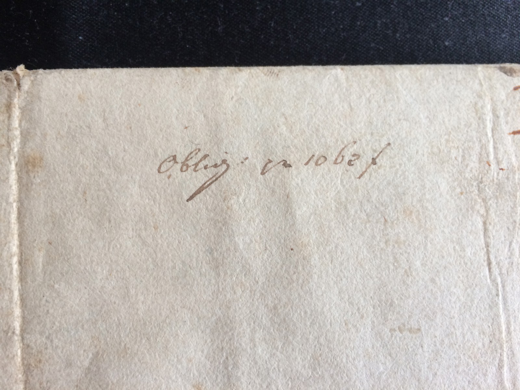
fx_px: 436
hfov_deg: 61.7
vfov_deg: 48.2
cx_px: 260
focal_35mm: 29
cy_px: 195
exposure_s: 1/33
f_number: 2.2
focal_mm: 4.15
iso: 50
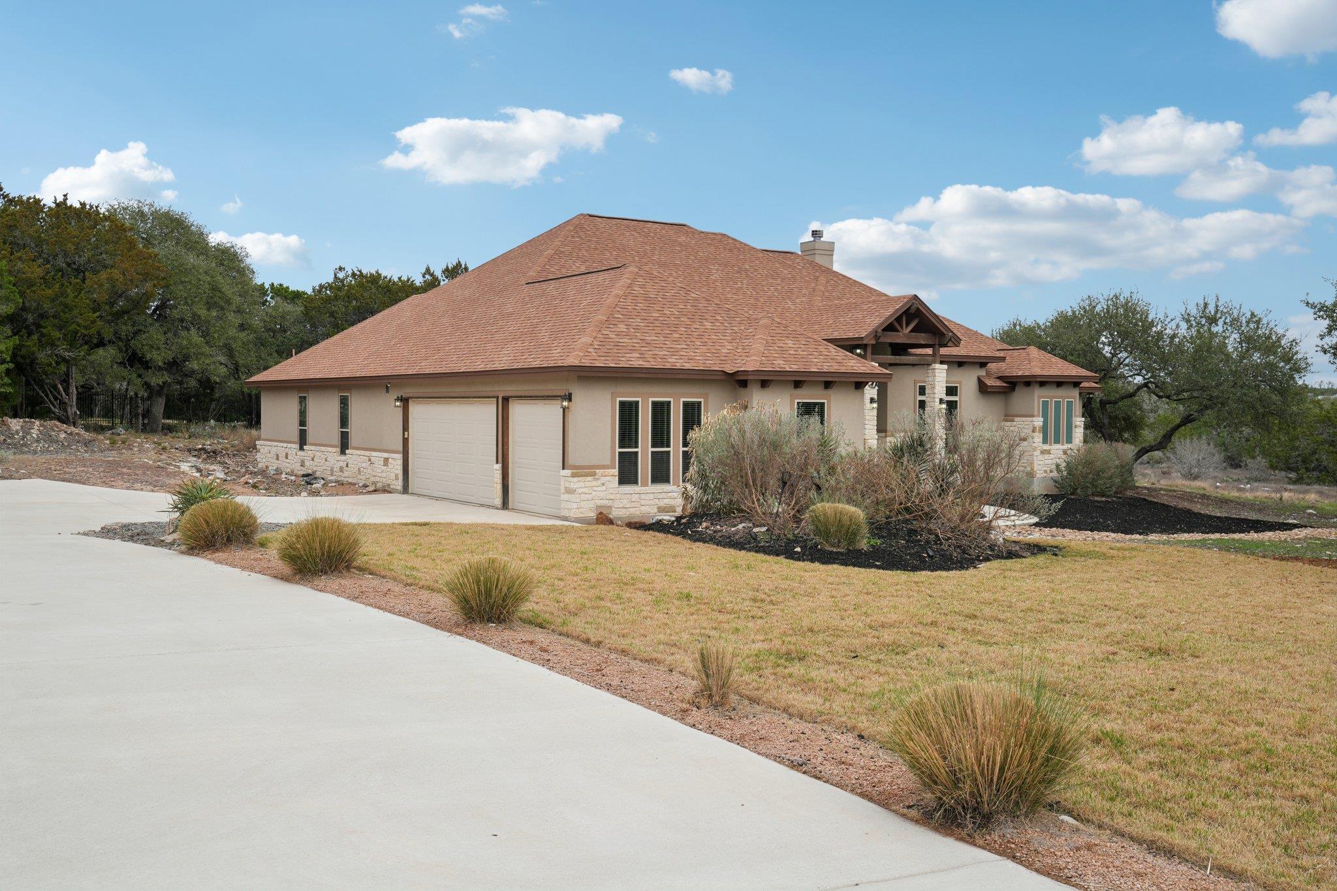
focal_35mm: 34
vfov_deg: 38.9
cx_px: 668
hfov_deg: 55.8
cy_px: 446
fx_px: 1263
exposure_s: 1/250
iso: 200
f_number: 8
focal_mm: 34
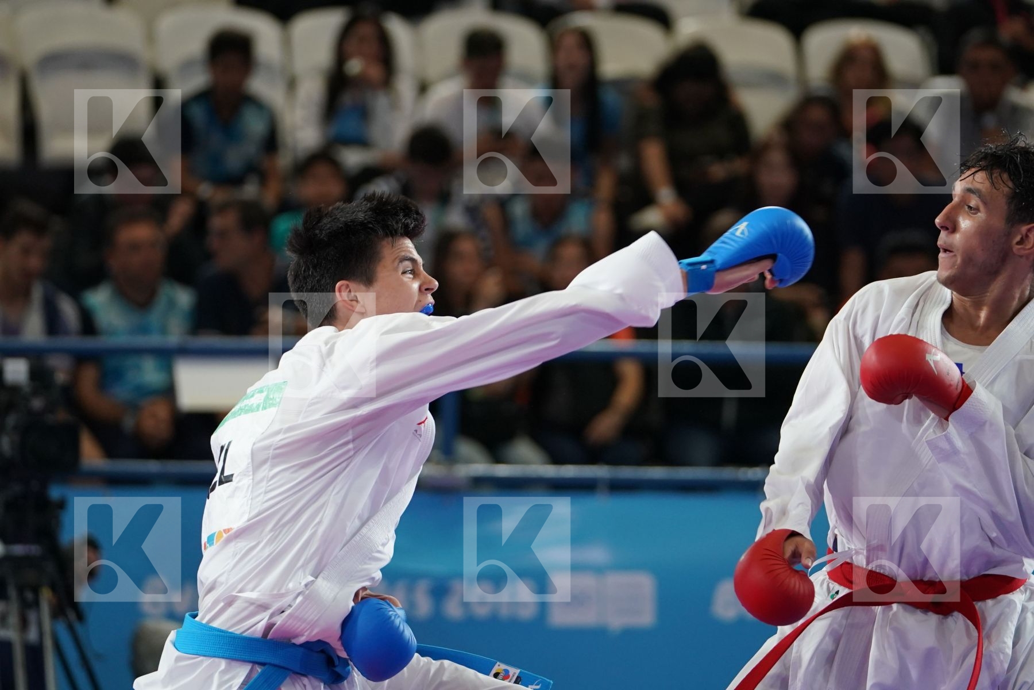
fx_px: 6835
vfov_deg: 5.8
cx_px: 517
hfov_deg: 8.7
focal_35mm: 238
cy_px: 345
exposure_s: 1/1000
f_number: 2.8
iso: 1600
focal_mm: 159
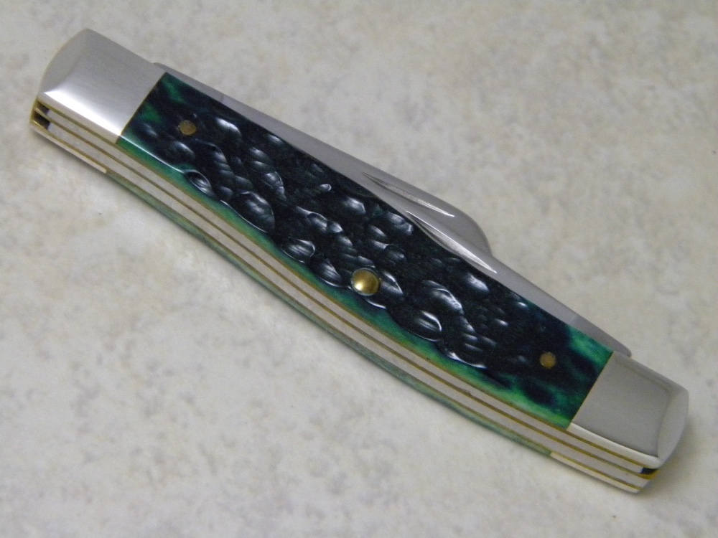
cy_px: 269
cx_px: 359
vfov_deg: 10.0
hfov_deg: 13.3
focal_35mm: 148
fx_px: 3070
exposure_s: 1/46
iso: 800
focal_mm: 26.8
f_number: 5
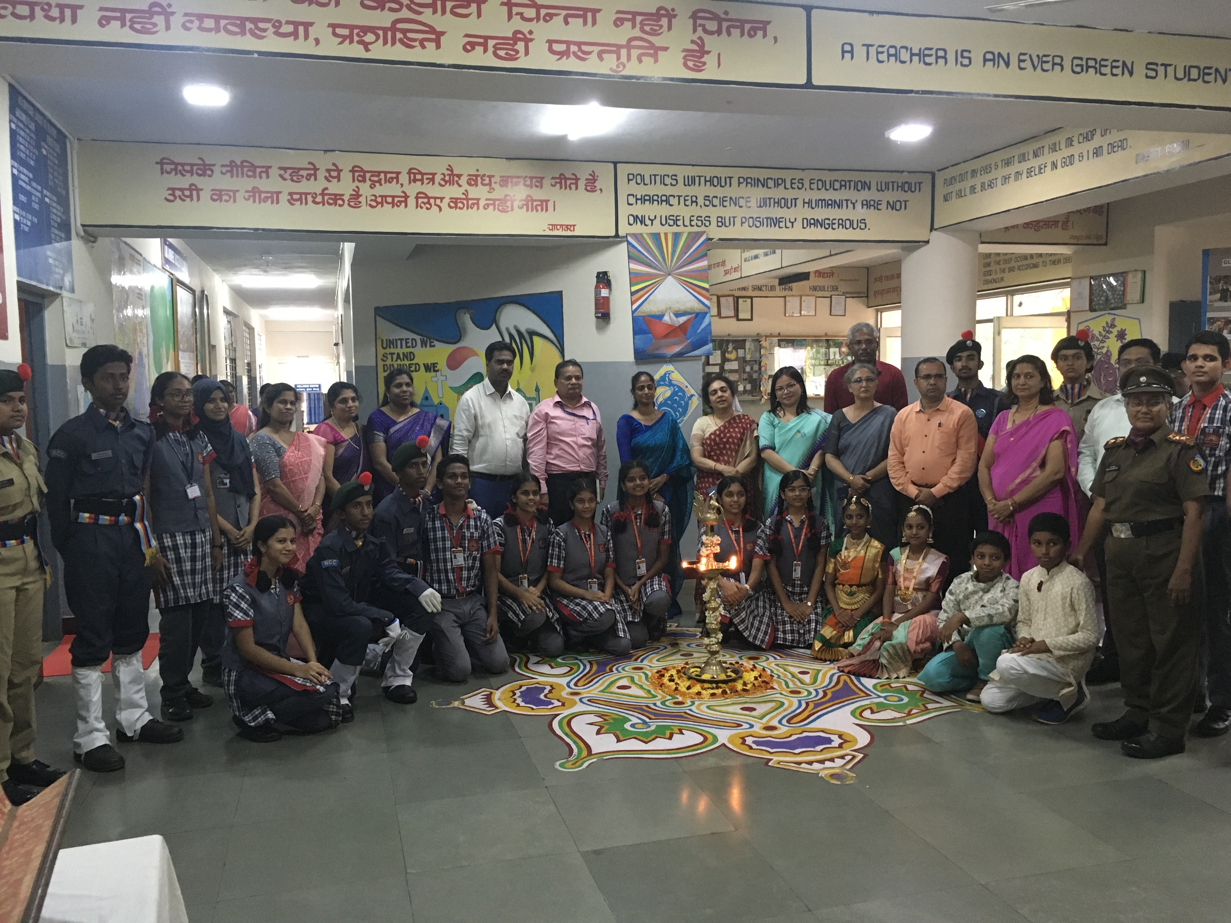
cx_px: 616
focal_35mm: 29
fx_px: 1031
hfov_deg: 61.7
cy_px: 462
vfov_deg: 48.2
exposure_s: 1/33
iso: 250
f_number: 2.2
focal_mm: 4.15
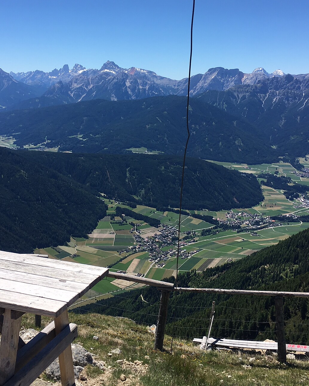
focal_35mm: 42
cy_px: 184
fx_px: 480
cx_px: 148
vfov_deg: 43.8
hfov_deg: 35.7
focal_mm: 4.15
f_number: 2.2
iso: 25
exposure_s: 1/1923
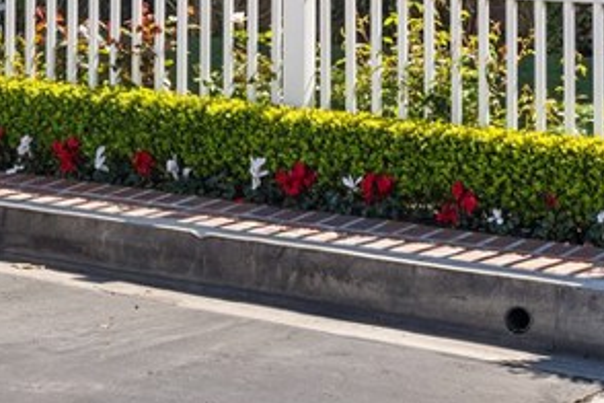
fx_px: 2047
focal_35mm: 122
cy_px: -203
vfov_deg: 10.8
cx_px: 58
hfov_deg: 16.6
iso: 640
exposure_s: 1/200
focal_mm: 35
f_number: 9
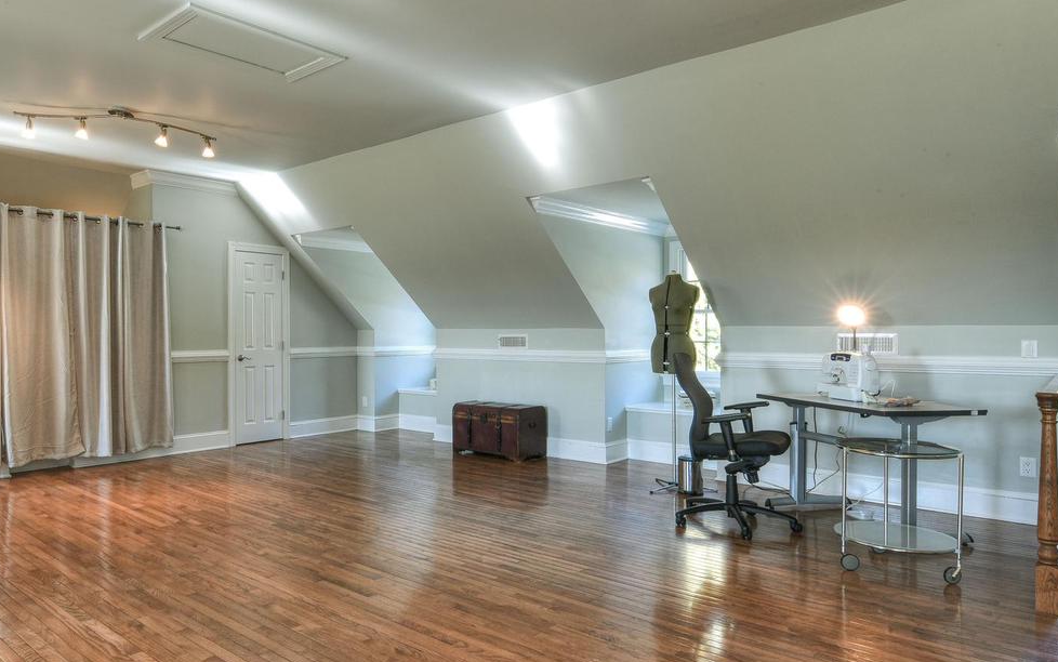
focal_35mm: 24
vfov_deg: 51.1
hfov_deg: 73.2
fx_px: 692
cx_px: 381
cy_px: 346
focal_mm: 16
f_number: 22
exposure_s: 1
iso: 100
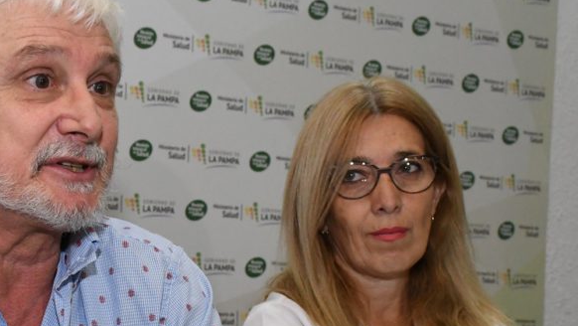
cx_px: 134
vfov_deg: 11.9
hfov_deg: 20.9
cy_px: 305
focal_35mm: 101
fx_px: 1549
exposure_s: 1/160
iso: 3200
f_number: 7.1
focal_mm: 32
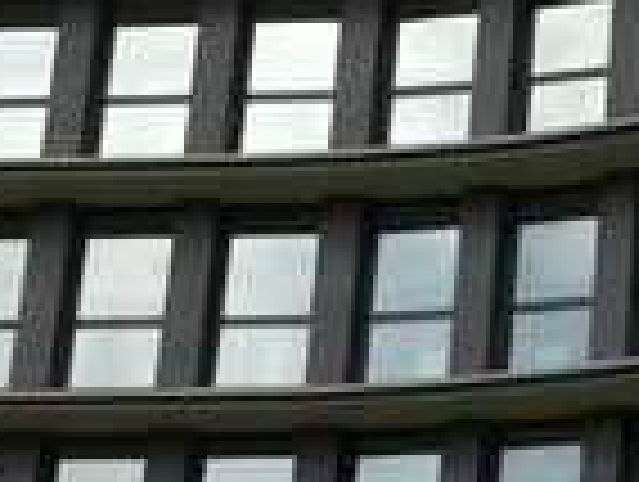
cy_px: 270
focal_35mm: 157
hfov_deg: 12.0
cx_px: 976
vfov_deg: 9.5
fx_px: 2903
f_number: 2.8
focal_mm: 3.85
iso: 80
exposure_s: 1/1257
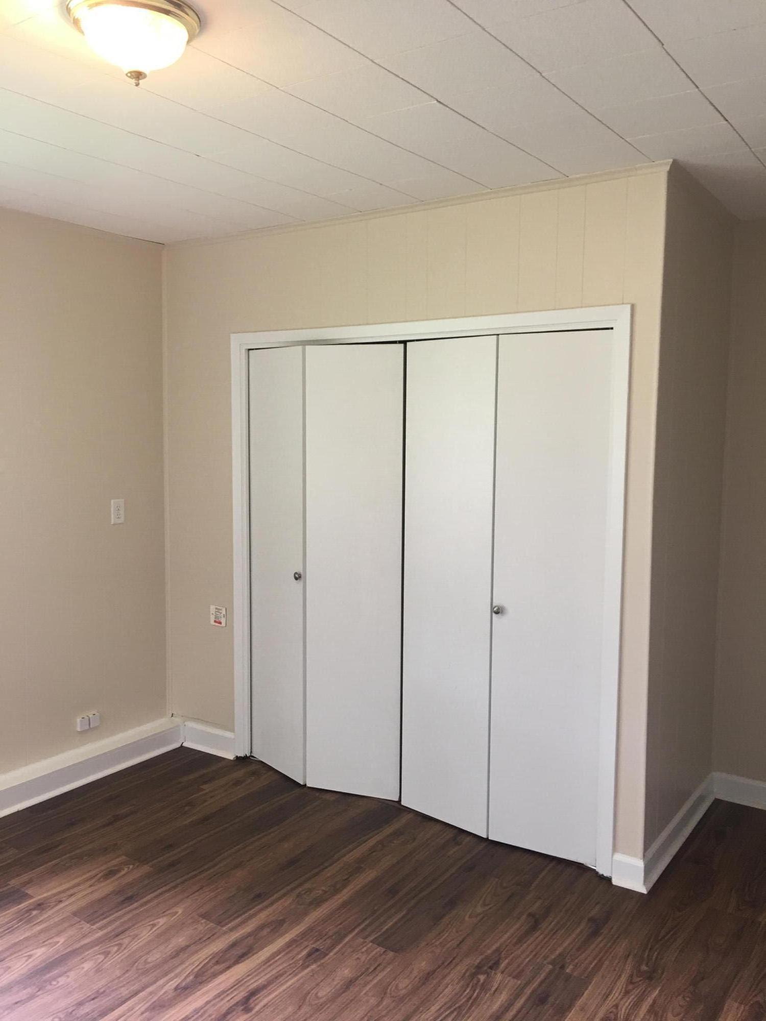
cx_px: 383
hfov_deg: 48.2
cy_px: 510
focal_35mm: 29
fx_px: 856
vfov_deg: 61.7
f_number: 2.2
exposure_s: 1/15
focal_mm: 4.15
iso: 32
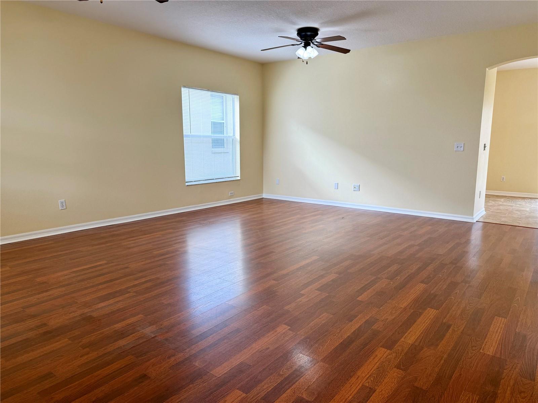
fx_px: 373
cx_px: 269
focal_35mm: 24
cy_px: 202
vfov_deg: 56.8
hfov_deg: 71.6
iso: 64
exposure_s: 1/145
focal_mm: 6.76
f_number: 1.78
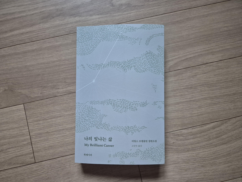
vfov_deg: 58.9
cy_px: 91
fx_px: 161
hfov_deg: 73.9
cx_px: 121
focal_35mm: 23
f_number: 1.8
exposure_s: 1/60
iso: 800
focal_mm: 5.4
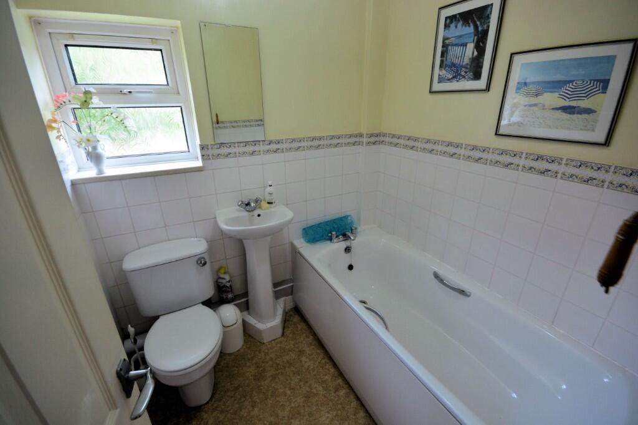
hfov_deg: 100.4
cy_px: 212
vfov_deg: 77.3
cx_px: 319
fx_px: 266
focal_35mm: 15
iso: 400
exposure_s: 1/25
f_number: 8
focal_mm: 10
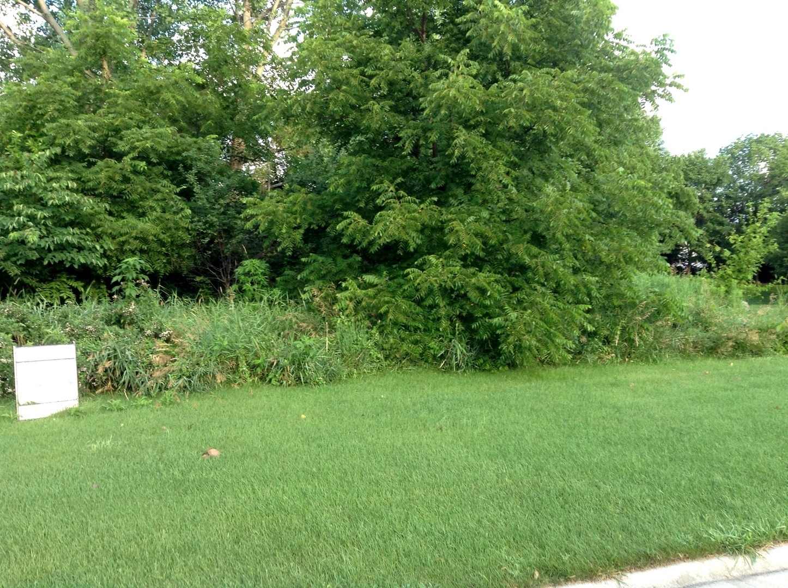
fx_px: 750
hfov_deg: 55.4
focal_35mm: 33
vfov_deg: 42.8
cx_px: 394
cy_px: 294
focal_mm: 3.3
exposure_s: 1/100
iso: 32
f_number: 2.4
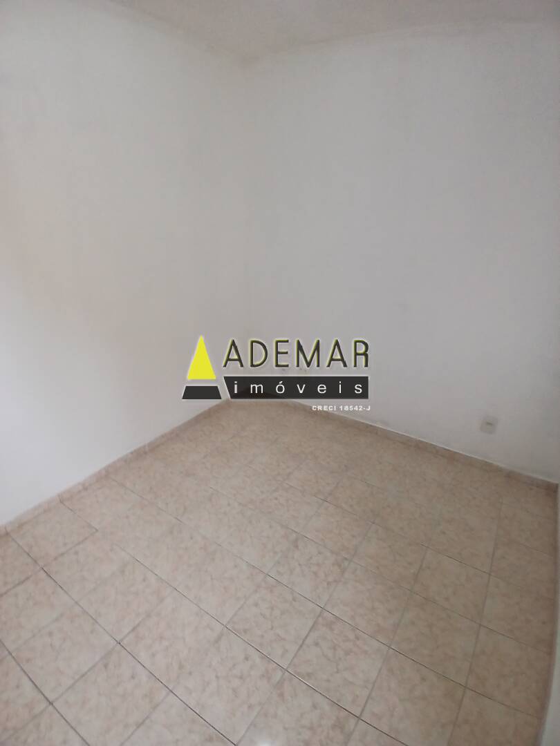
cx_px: 280
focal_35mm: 17
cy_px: 373
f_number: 2.2
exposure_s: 1/40
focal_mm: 1.4
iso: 100
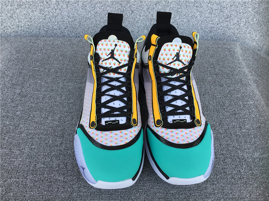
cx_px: 134
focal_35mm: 31
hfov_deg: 58.4
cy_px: 100
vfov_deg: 45.4
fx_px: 241
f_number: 2.4
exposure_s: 1/278
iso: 25
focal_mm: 3.3
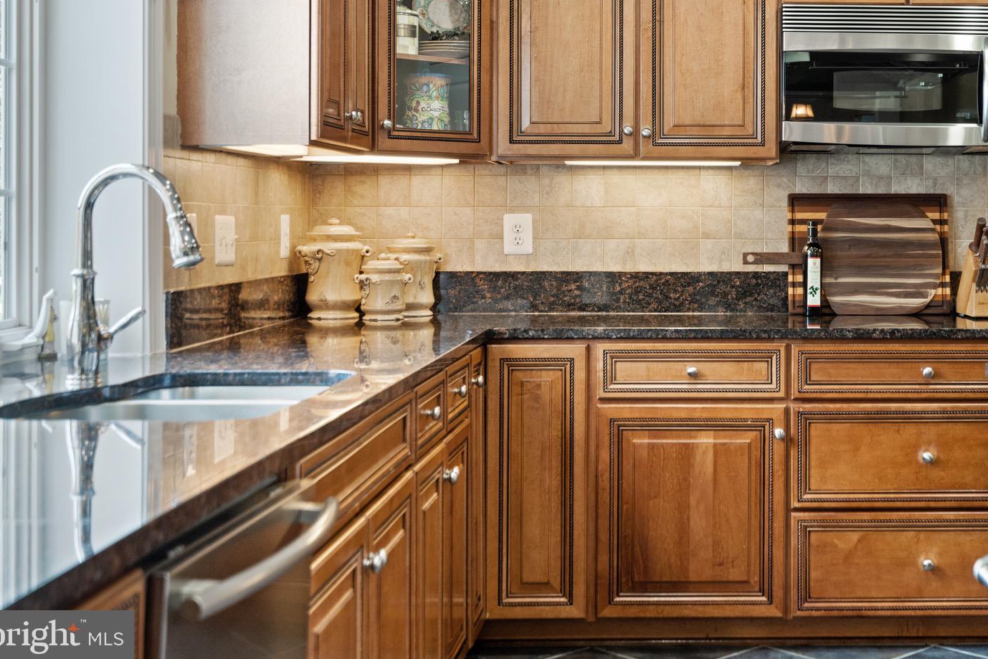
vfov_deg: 25.7
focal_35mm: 52
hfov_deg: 37.5
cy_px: 173
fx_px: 1427
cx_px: 709
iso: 320
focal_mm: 35
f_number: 4
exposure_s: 1/30
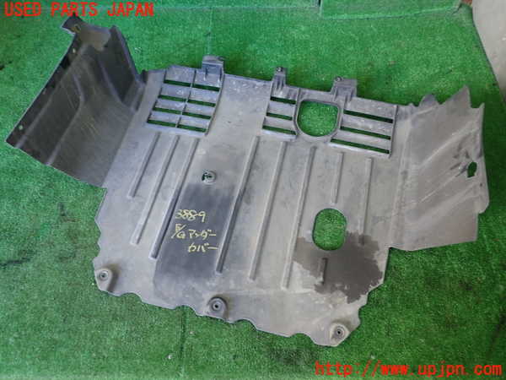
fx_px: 439
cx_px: 253
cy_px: 190
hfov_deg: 60.0
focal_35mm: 30
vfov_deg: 46.8
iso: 200
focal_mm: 5.4
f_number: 2.3
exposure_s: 1/30
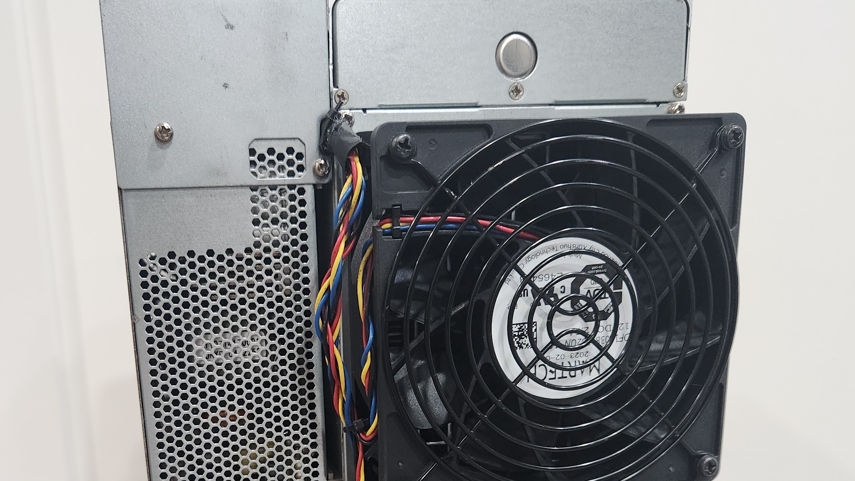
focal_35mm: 36
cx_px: 310
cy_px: 428
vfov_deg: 31.4
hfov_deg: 54.5
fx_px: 816
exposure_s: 1/120
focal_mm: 5.4
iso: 640
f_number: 1.8
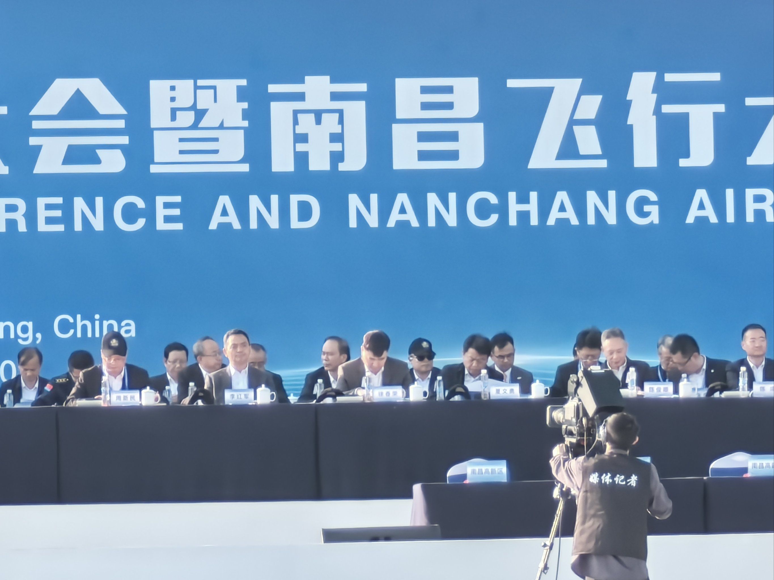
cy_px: 290
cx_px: 387
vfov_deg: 3.9
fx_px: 8474
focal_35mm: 379
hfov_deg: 5.2
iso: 50
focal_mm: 14.6
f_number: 3
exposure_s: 1/182
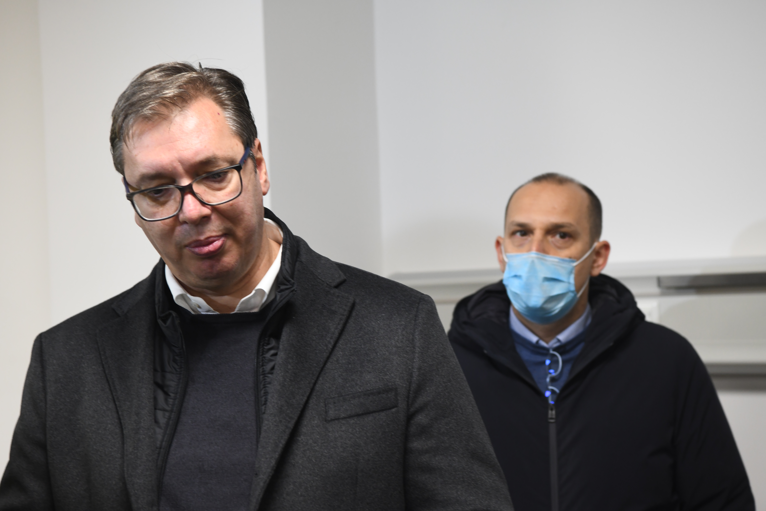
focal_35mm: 70
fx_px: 1489
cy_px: 256
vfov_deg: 19.5
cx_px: 383
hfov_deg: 28.8
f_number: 5
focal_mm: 70
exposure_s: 1/80
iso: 1250
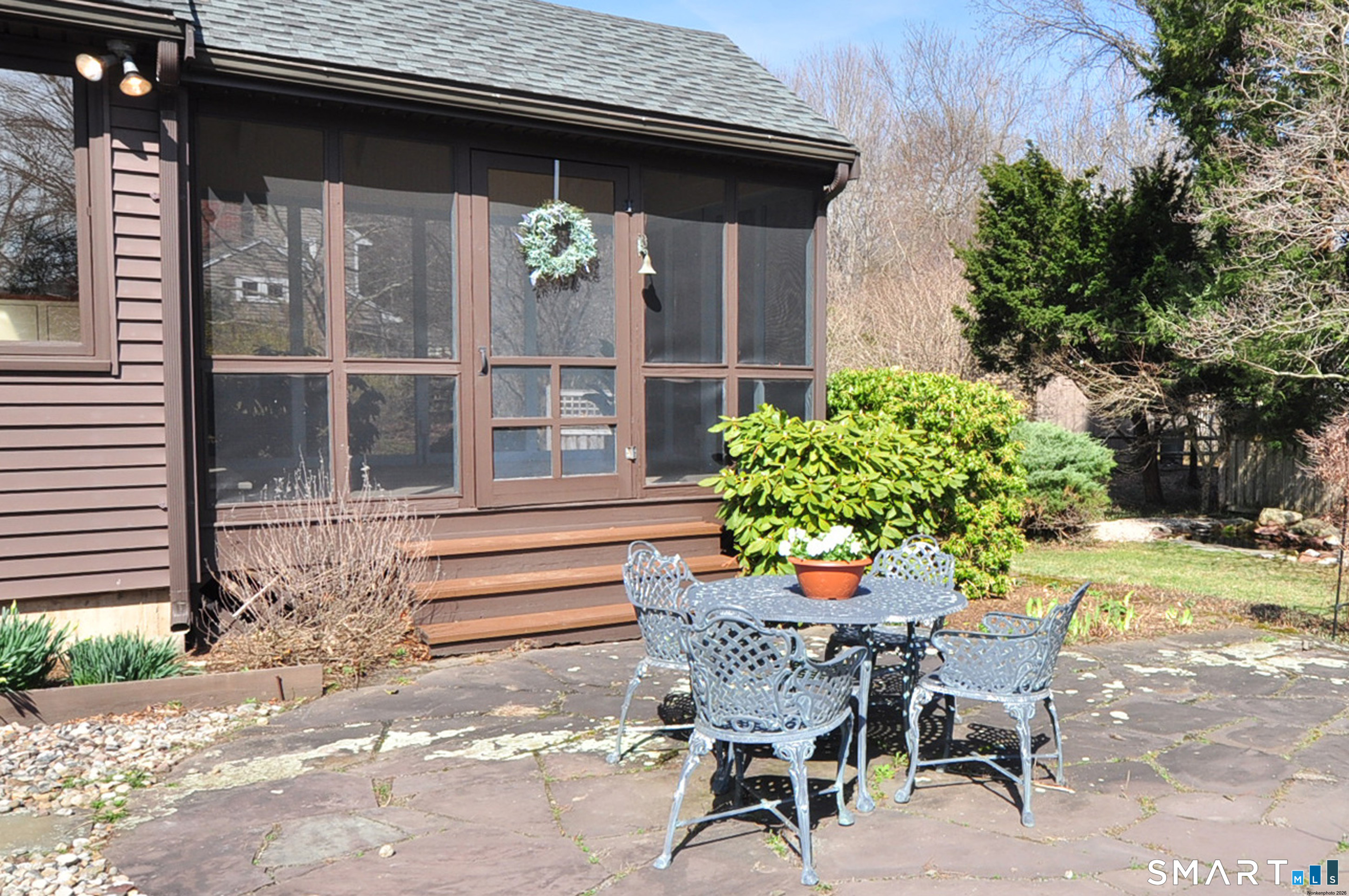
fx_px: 674
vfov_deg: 67.3
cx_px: 674
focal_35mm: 18
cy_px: 448
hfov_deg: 90.1
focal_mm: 12
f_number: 9
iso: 200
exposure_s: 1/200
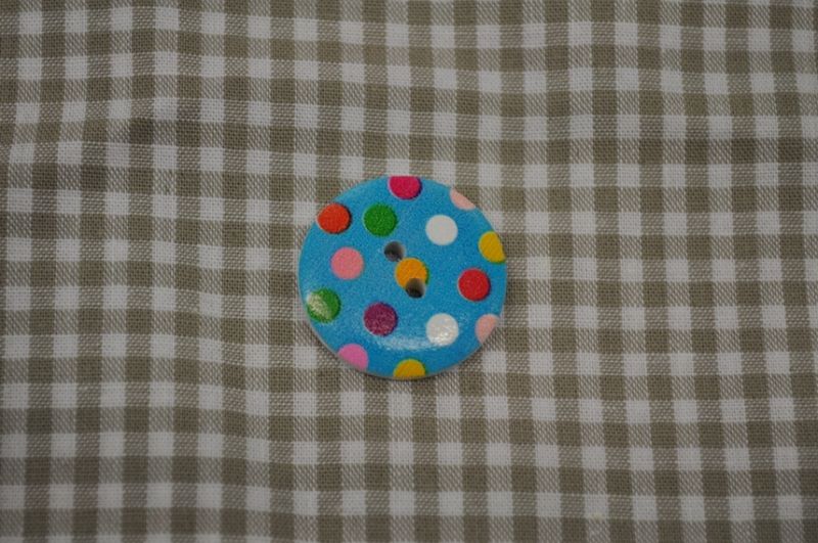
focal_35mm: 82
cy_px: 272
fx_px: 1872
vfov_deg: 16.5
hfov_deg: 24.7
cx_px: 409
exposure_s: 1/60
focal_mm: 55
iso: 720
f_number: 5.6
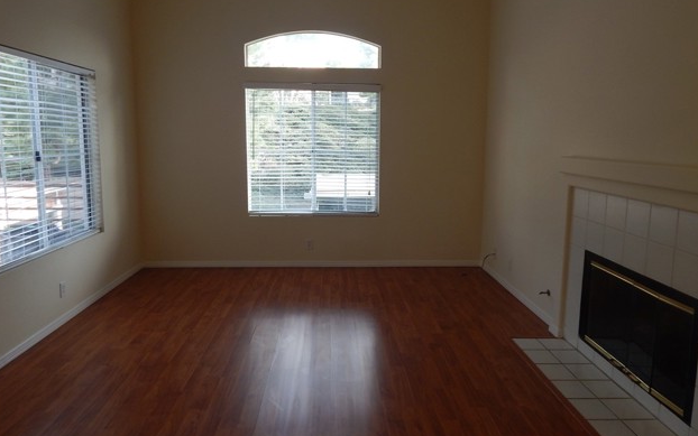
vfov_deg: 51.0
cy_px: 200
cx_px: 347
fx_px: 457
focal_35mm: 24
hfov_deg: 74.8
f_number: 3
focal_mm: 4
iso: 125
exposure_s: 1/80
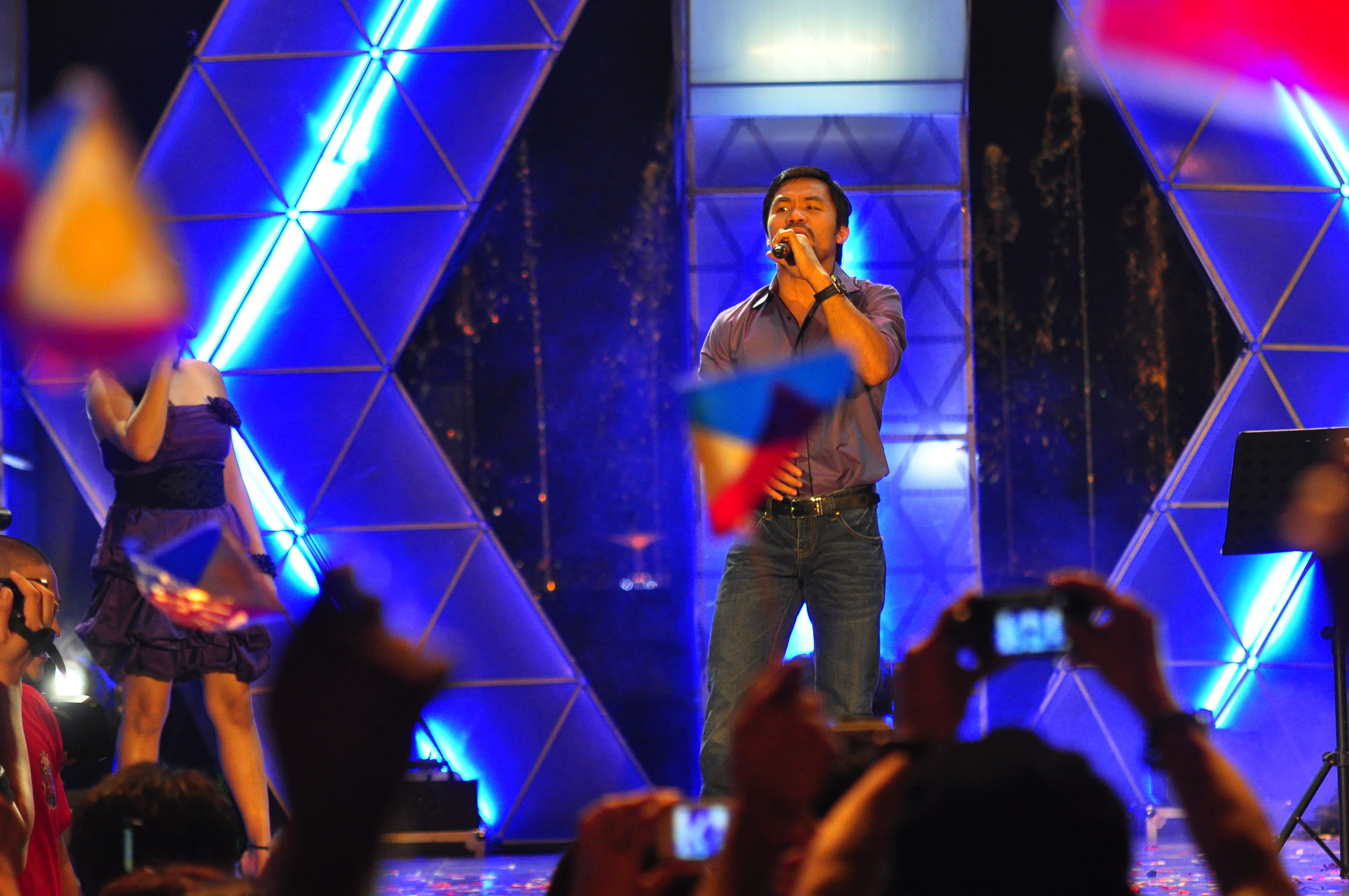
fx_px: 6063
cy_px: 353
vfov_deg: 8.4
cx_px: 793
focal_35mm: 162
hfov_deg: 12.7
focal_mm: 82
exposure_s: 1/250
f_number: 2.8
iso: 1000
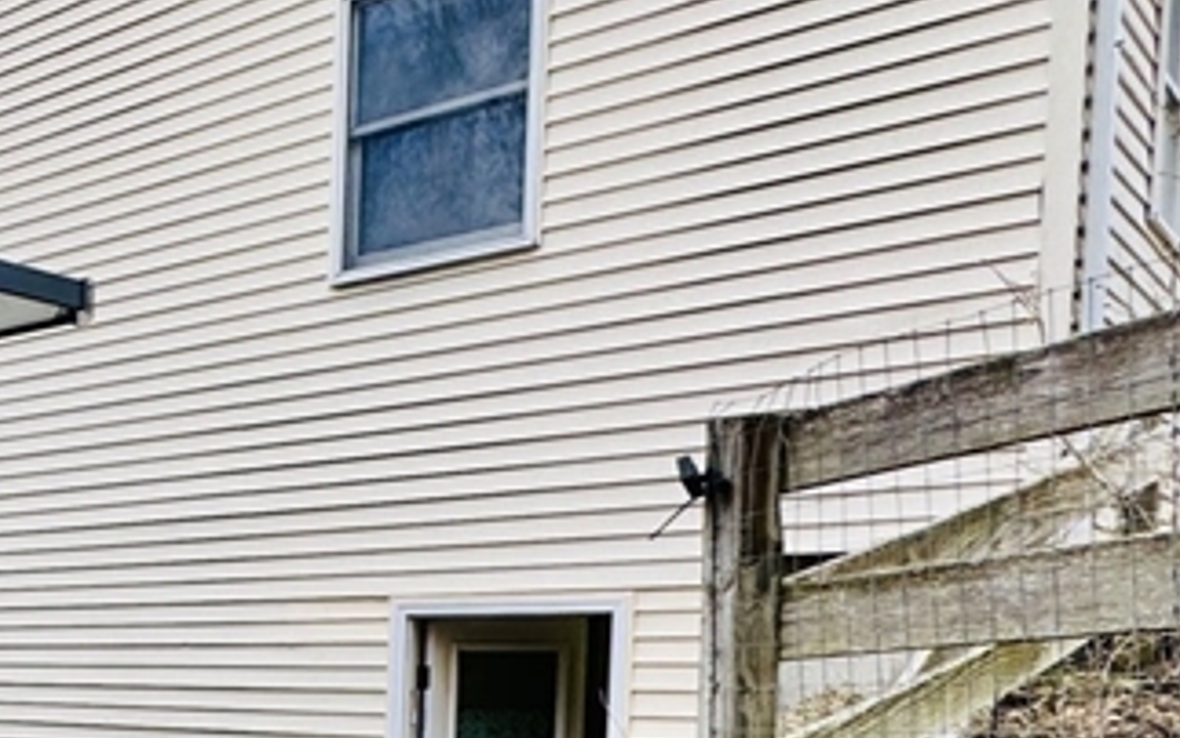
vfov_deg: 25.8
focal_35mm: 47
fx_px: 1512
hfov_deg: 34.1
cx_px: -245
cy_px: 767
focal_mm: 2.22
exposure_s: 1/249
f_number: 2.2
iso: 40
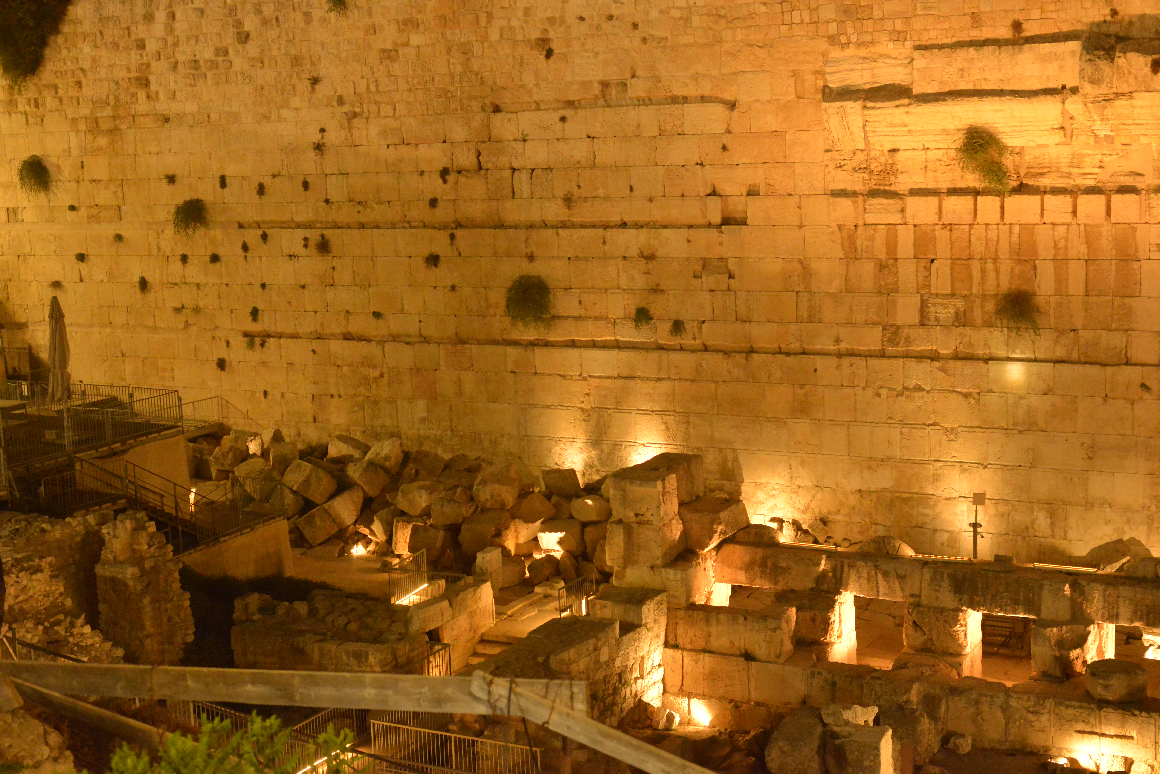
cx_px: 580
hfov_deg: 39.6
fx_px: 1612
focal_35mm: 50
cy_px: 387
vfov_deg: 27.0
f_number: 4
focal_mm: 50
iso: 5000
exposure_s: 1/60
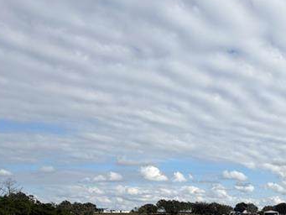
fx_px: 347
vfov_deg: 30.8
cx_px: 313
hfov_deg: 37.6
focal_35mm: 42
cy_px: 235
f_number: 2.2
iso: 20
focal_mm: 2.22
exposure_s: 1/1050
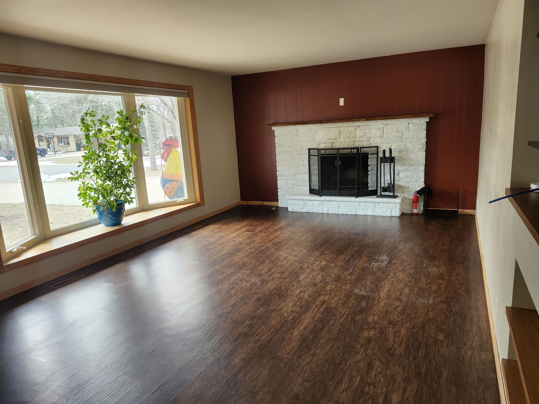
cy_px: 202
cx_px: 270
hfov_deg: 73.9
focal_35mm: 23
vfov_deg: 58.9
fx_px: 358
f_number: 1.8
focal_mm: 5.54
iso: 160
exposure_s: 1/180
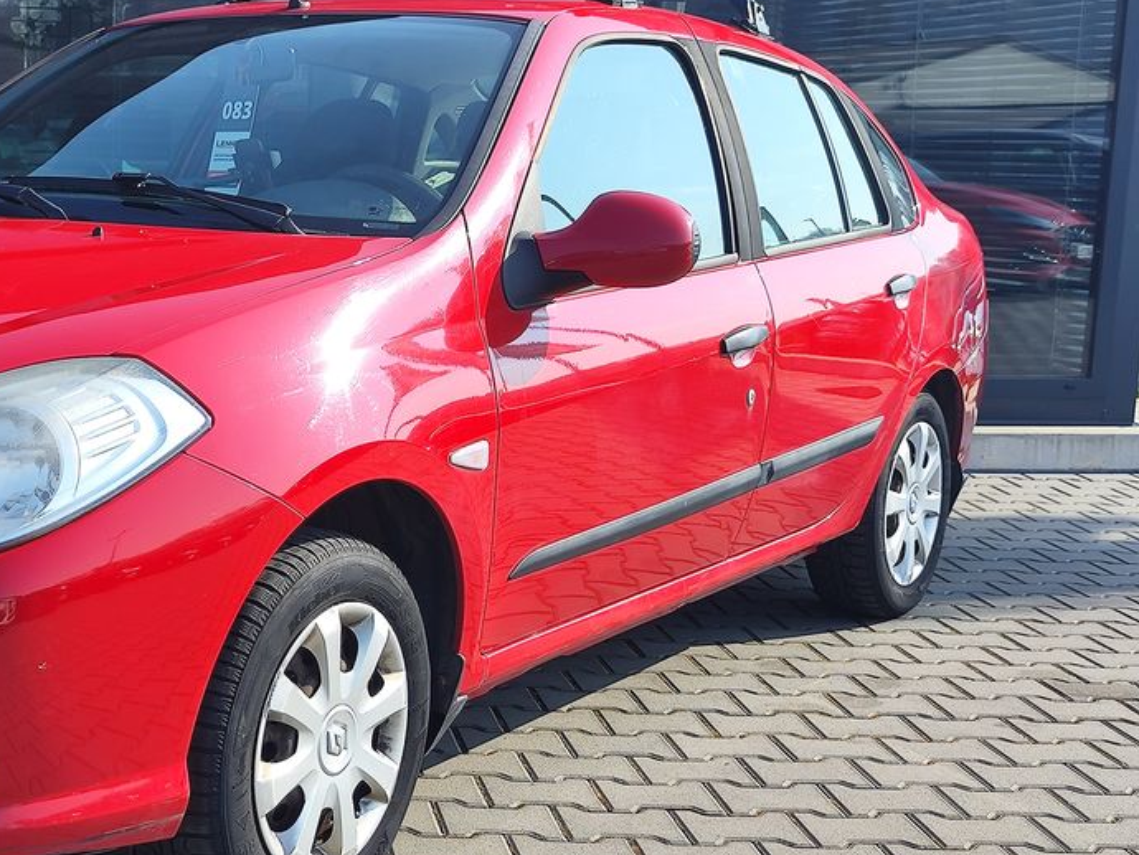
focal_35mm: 40
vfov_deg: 36.0
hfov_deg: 43.8
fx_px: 1317
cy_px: 452
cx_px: 178
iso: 50
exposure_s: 1/528
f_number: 1.69
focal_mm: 7.01
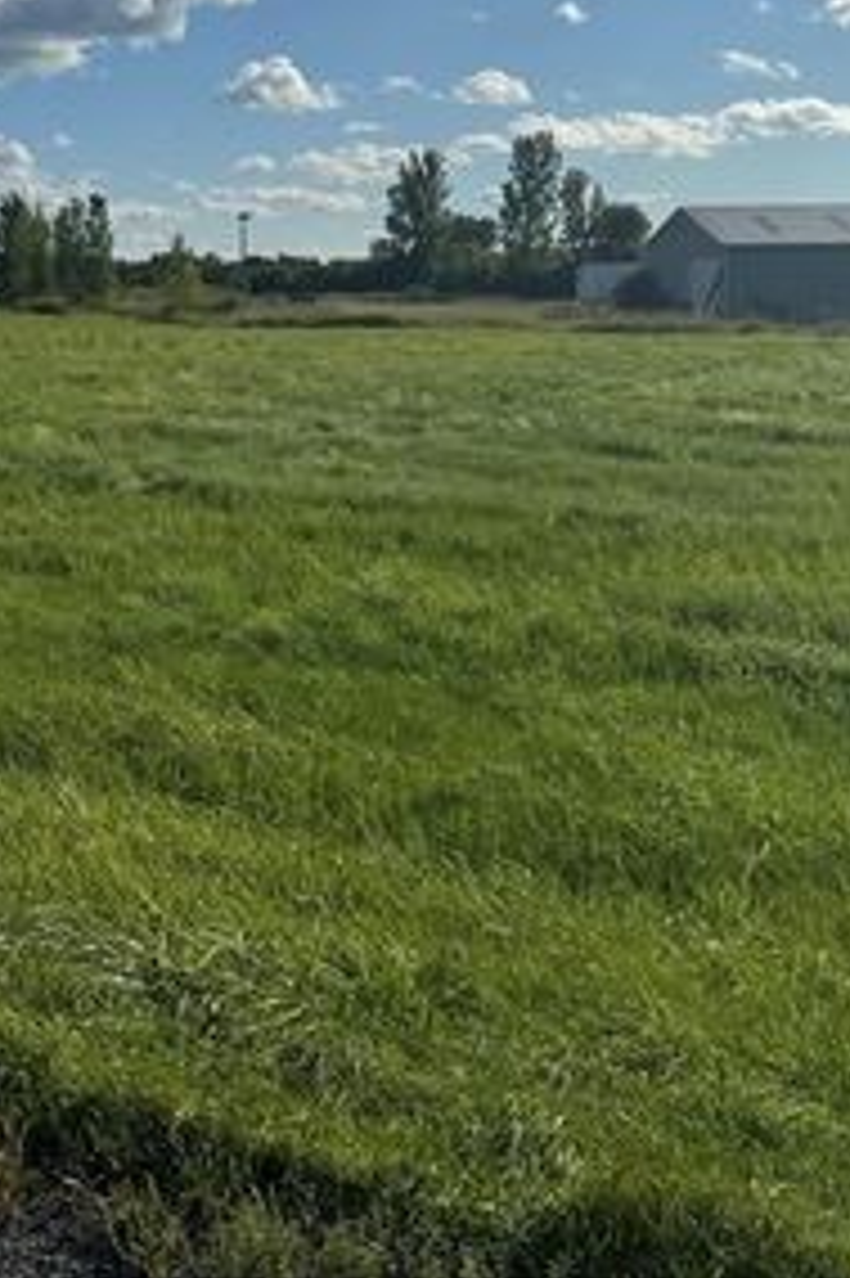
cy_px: 443
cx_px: 85
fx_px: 1560
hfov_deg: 29.2
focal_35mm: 44
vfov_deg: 44.0
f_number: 1.78
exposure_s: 1/10417
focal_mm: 6.76
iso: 80
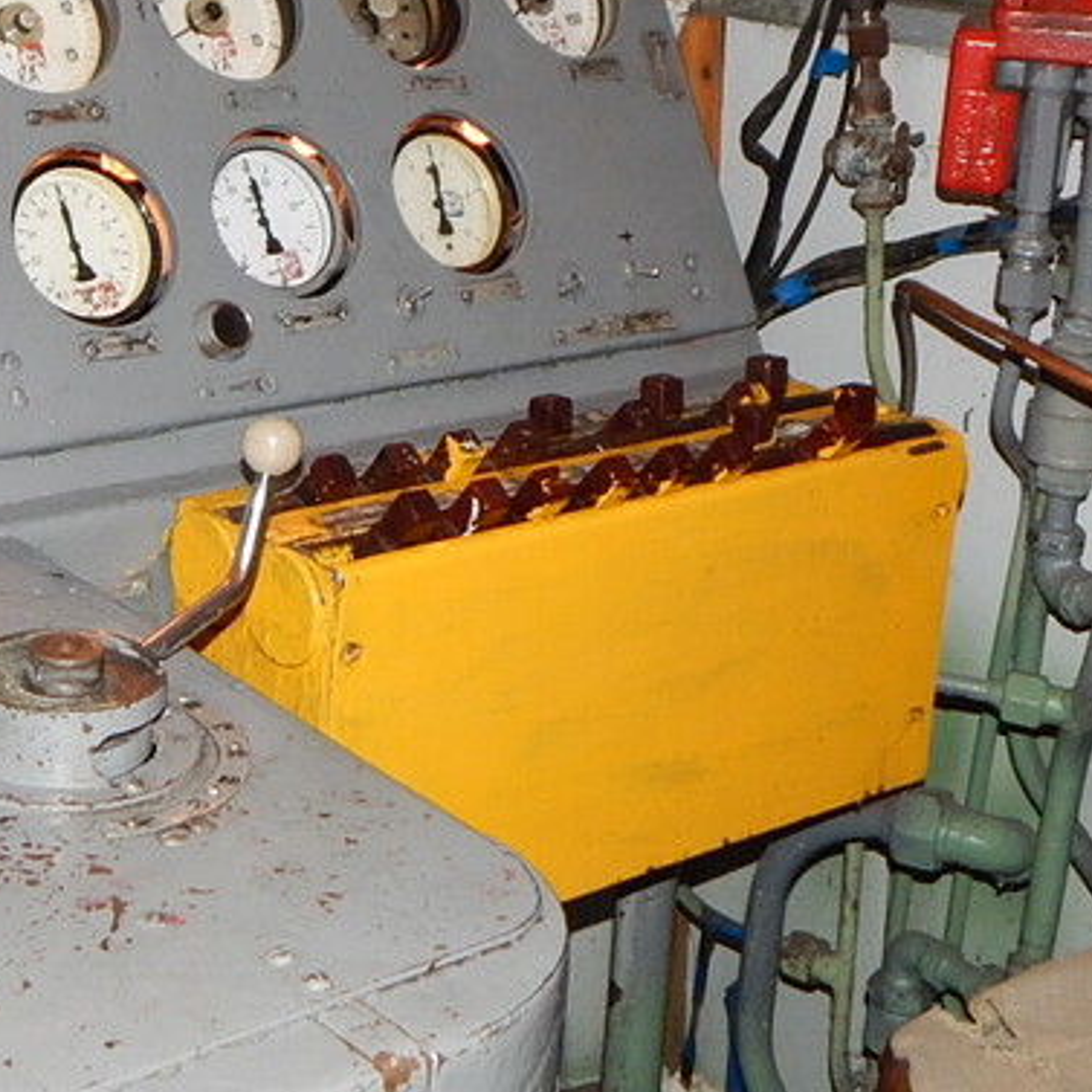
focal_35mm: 66
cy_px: 235
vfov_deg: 25.7
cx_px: 232
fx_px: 2356
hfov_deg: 25.7
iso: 200
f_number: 3
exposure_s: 1/30
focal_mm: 4
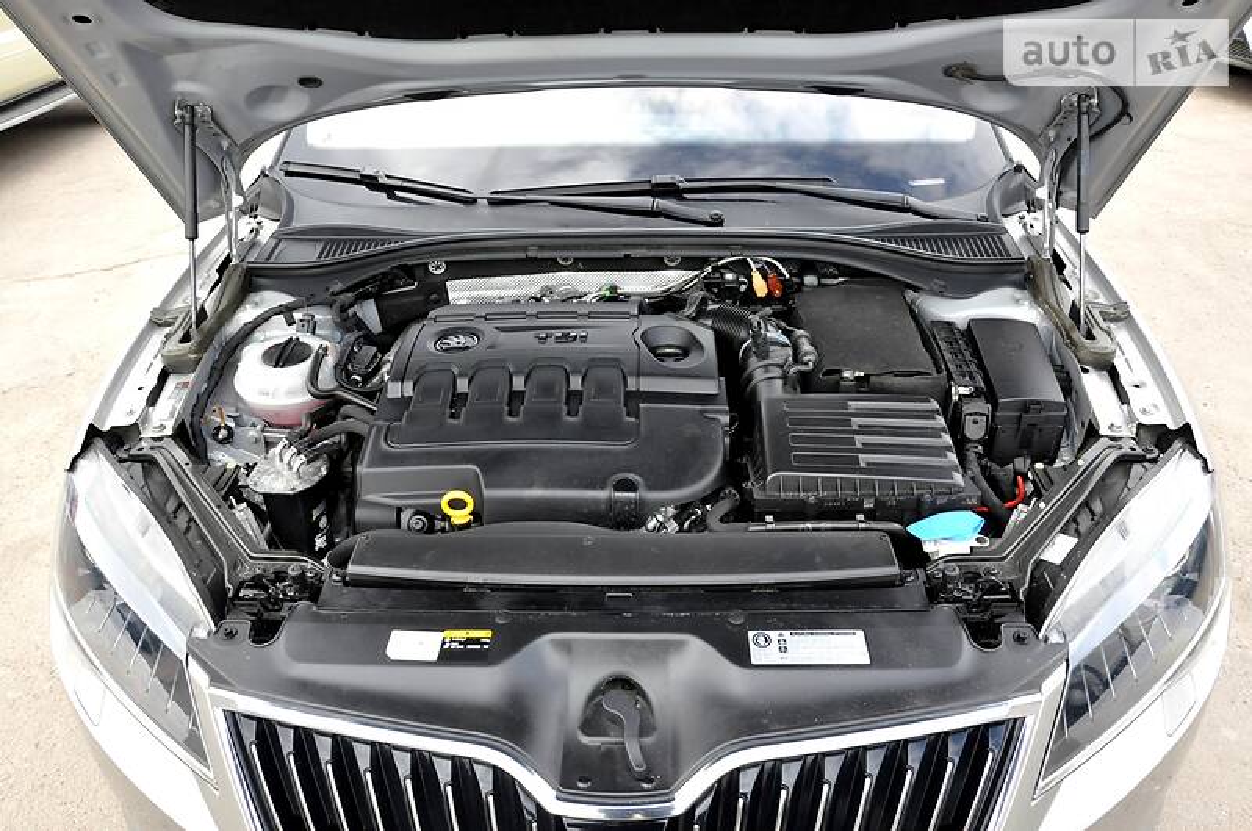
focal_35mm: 27
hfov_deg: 67.5
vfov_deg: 47.8
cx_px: 626
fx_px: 938
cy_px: 416
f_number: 8
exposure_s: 1/250
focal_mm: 18
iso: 800
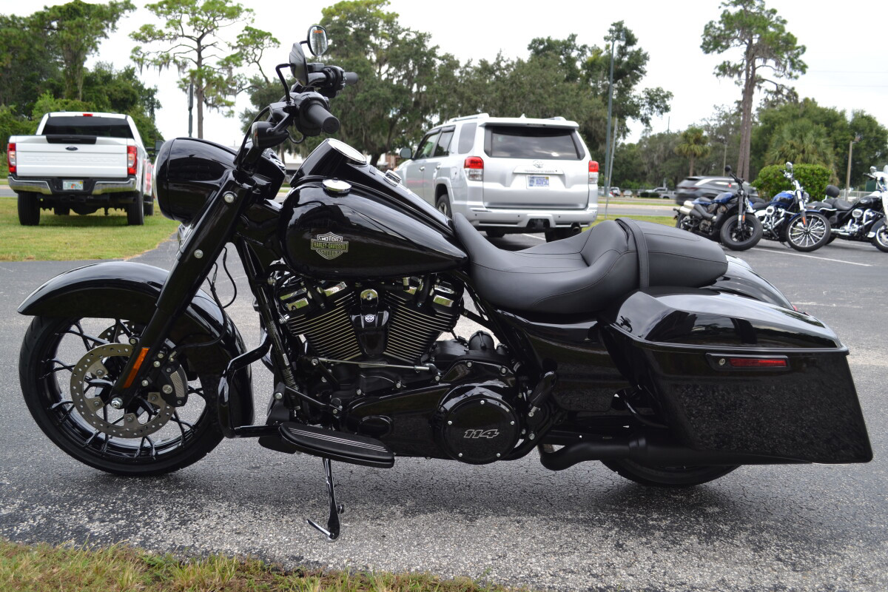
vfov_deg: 40.0
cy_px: 296
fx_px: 814
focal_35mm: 33
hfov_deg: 57.2
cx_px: 444
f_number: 5.6
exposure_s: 1/125
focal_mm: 22
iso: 100
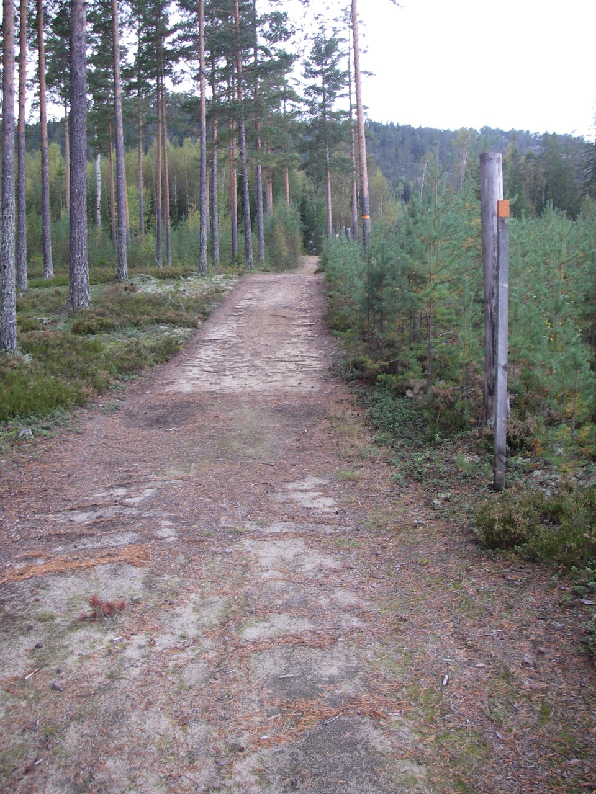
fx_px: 872
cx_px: 298
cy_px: 397
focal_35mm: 38
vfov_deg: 49.0
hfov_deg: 37.7
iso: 125
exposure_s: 1/50
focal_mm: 6.3
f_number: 3.3
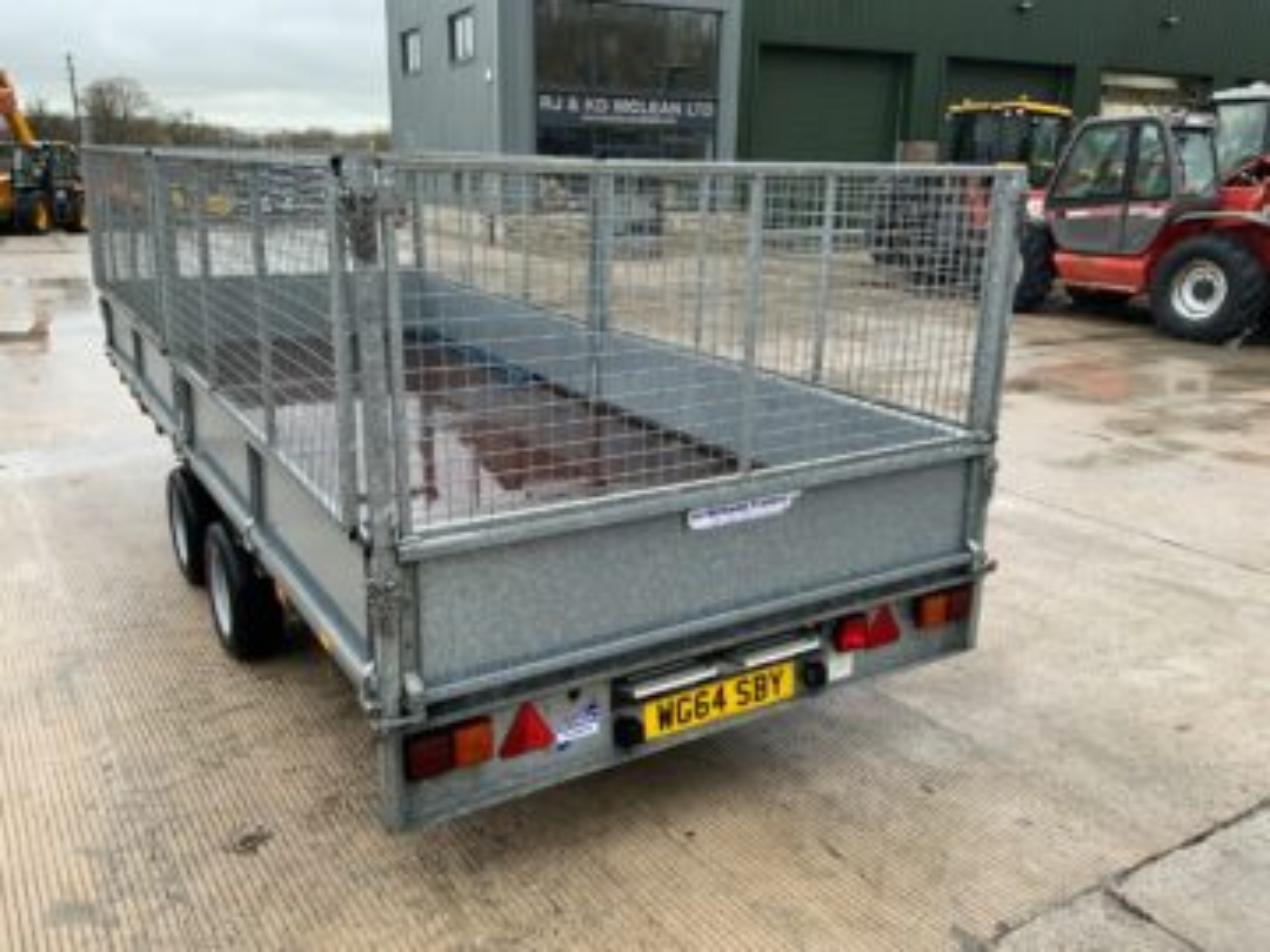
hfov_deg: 61.7
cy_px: 476
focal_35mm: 29
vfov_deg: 48.2
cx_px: 635
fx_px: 1064
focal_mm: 3
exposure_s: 1/60
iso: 80
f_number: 1.8
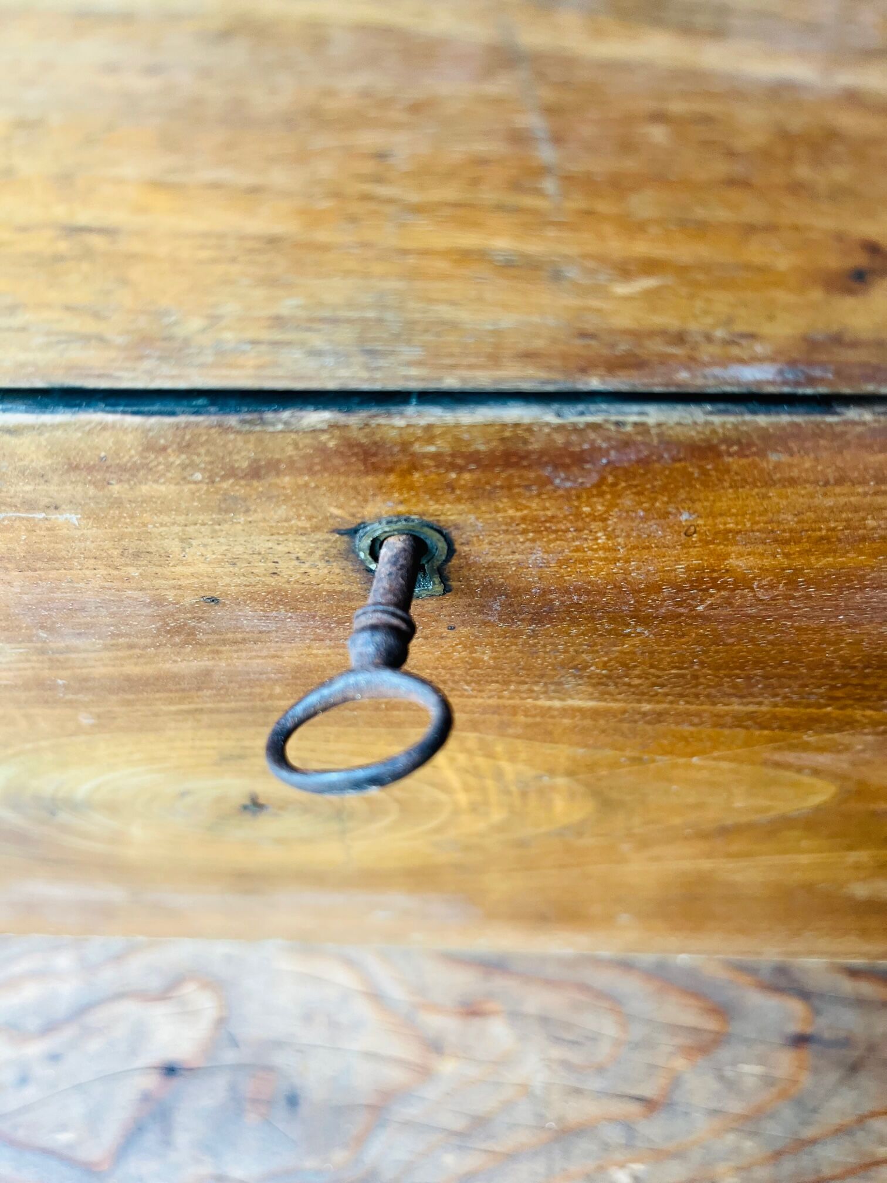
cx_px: 444
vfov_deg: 67.3
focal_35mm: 26
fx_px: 888
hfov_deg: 53.1
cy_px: 592
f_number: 1.6
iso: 100
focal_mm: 5.1
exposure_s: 1/122
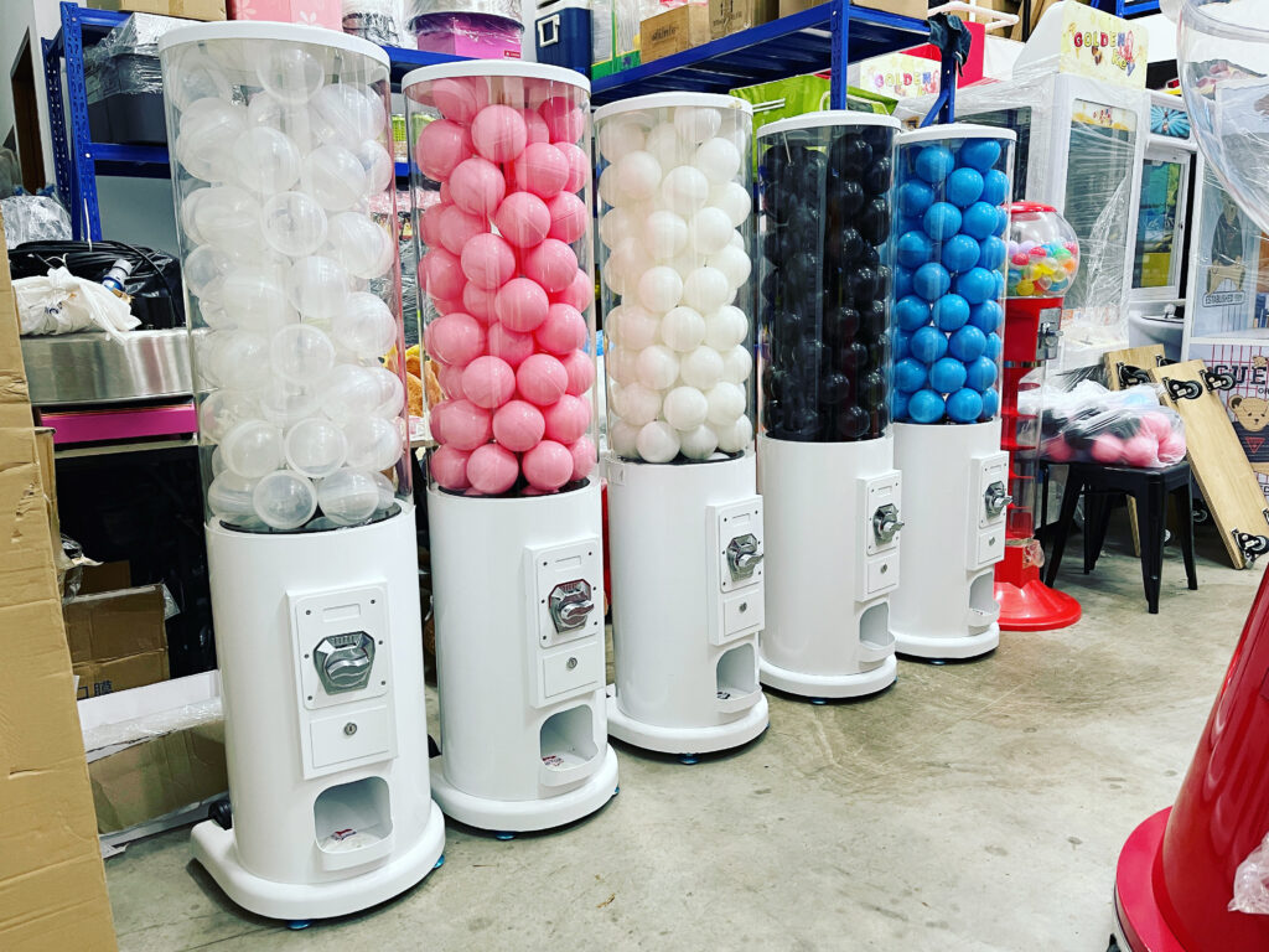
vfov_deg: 53.1
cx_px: 634
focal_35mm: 26
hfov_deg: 67.3
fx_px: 953
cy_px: 476
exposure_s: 1/50
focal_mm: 5.1
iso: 320
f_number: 1.6
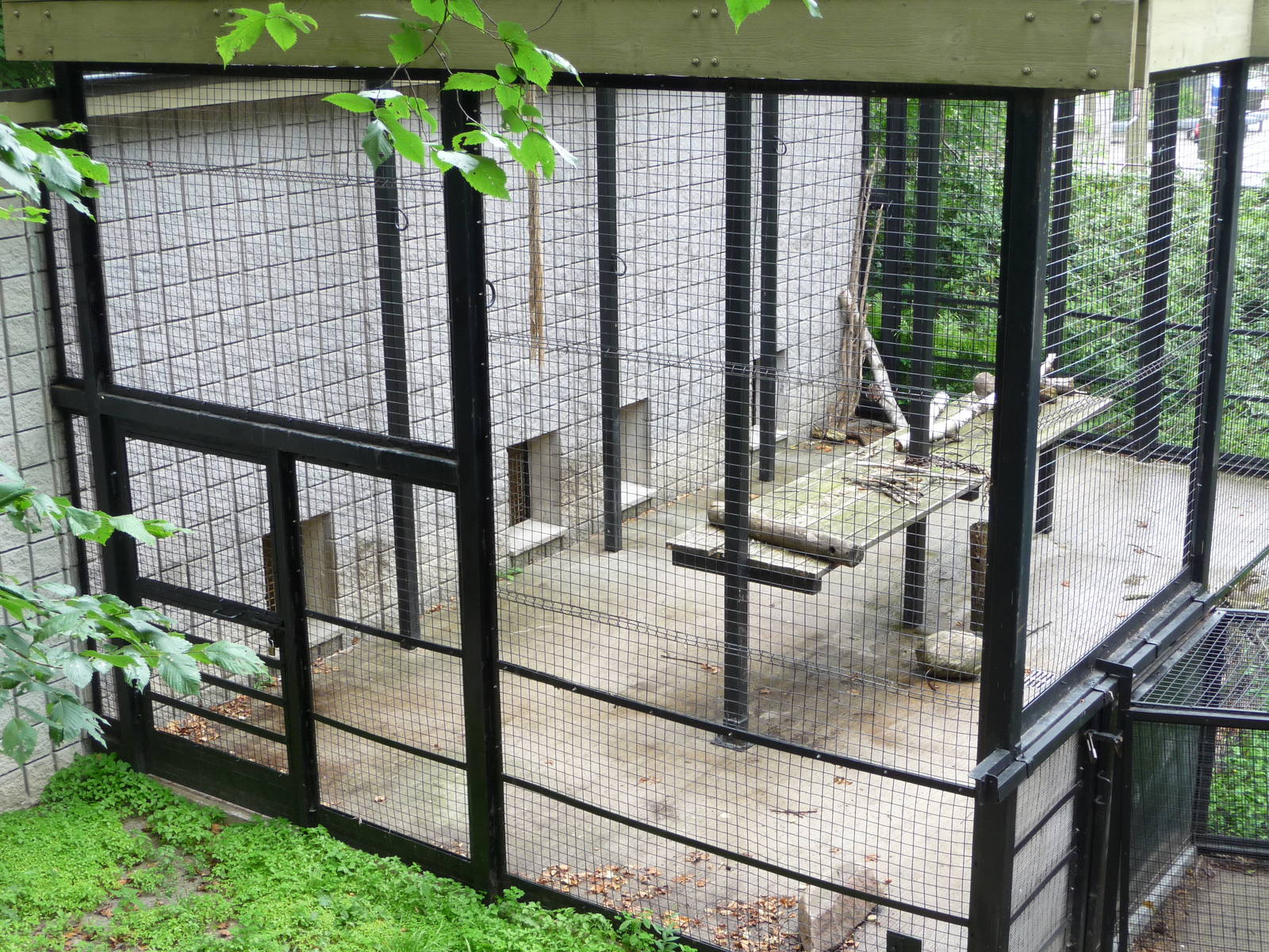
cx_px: 634
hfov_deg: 38.2
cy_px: 476
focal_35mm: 50
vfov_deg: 29.1
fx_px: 1833
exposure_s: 1/40
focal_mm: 8.5
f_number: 4.2
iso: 125
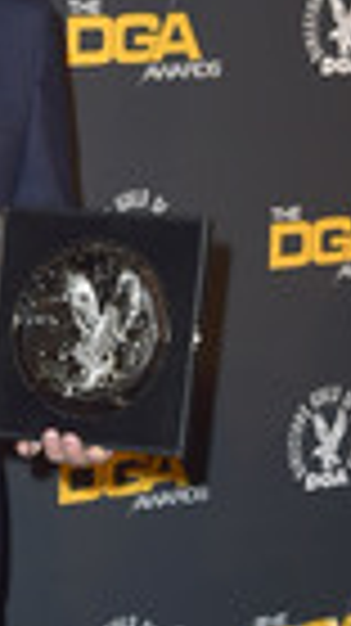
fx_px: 2304
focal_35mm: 139
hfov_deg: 8.5
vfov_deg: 15.4
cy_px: 482
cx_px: -178
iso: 500
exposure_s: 1/250
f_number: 6.3
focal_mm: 46
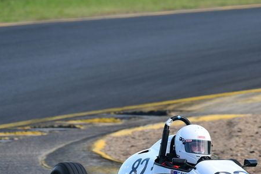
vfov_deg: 1.0
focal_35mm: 1346
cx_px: 214
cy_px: 130
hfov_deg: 1.5
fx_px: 9754
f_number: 7.1
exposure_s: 1/640
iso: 500
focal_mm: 500
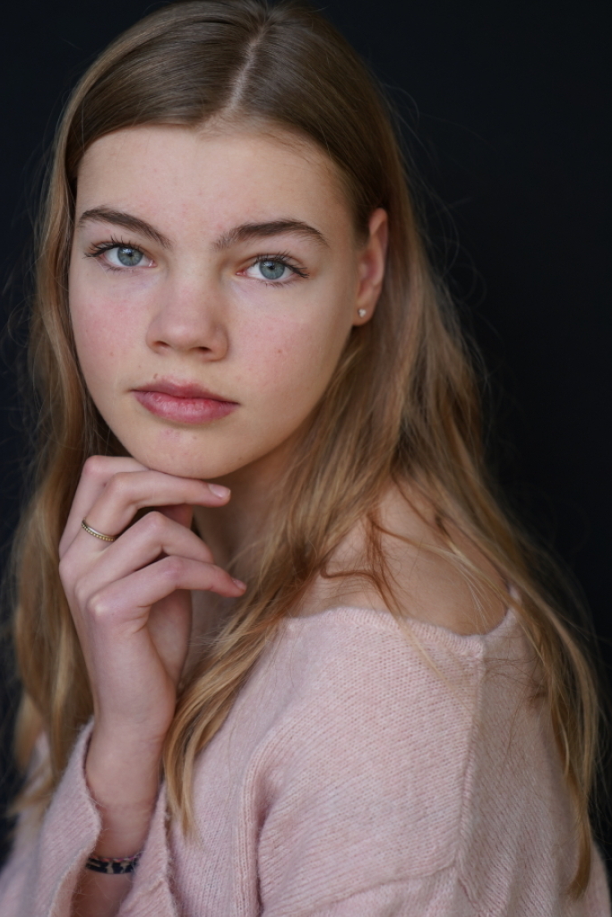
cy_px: 410
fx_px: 2090
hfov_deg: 16.6
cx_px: 256
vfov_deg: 24.7
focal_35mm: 82
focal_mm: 70
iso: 250
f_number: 2.8
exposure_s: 1/320
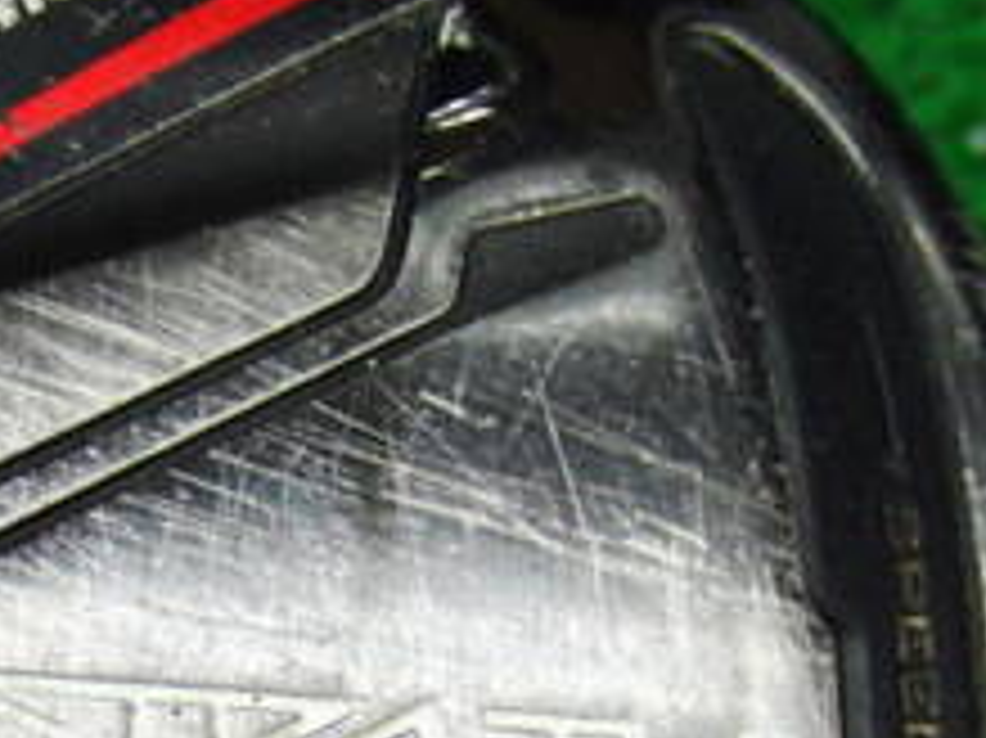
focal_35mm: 108
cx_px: 270
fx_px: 3075
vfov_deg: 13.4
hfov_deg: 18.1
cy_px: 828
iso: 400
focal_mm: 6.42
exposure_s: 1/60
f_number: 3.6
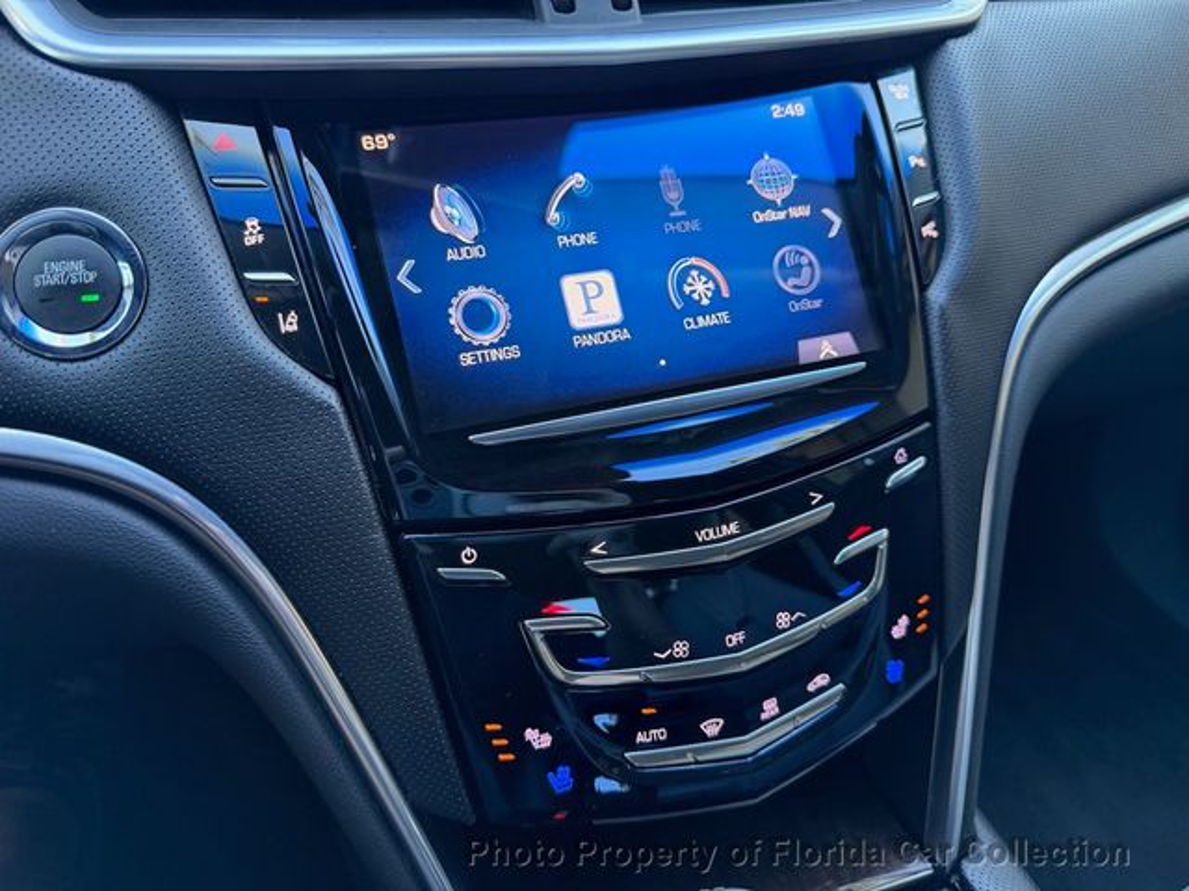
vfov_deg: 56.8
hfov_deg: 71.6
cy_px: 446
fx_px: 824
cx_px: 594
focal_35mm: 24
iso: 250
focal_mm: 6.76
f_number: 1.78
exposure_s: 1/60
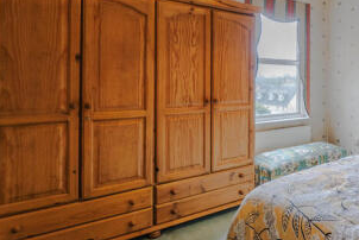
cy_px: 83
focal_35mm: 26
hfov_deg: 60.5
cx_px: 312
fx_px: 260
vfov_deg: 48.9
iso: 500
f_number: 4
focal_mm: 12
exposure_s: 1/15
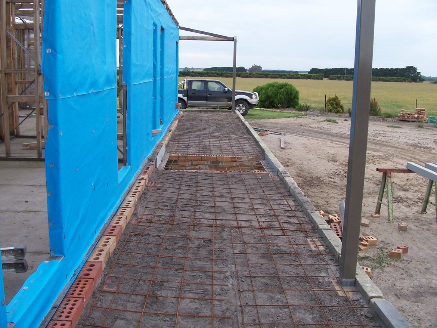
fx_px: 442
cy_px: 164
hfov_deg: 52.6
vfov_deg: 40.7
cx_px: 218
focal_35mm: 35
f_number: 2.8
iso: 80
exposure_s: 1/350
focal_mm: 6
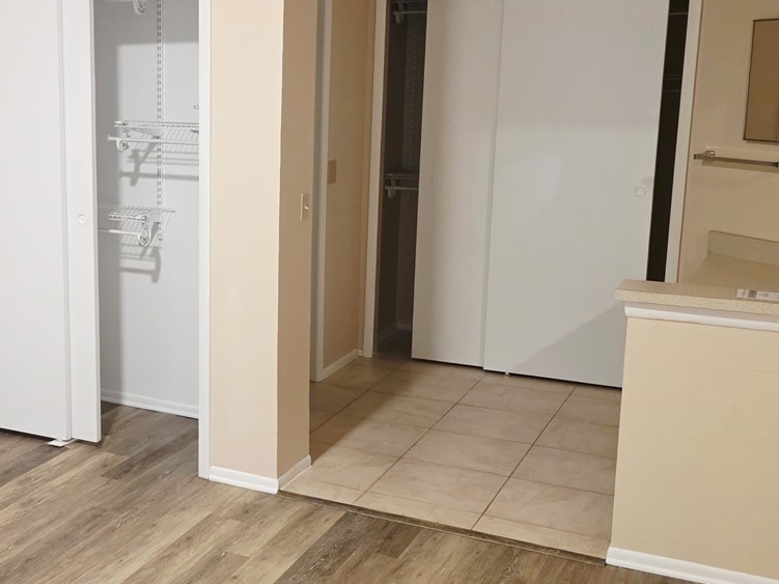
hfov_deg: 36.7
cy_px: 299
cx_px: 91
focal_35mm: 49
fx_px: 1103
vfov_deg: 29.7
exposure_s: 1/120
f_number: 1.7
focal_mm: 6.3
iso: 1000
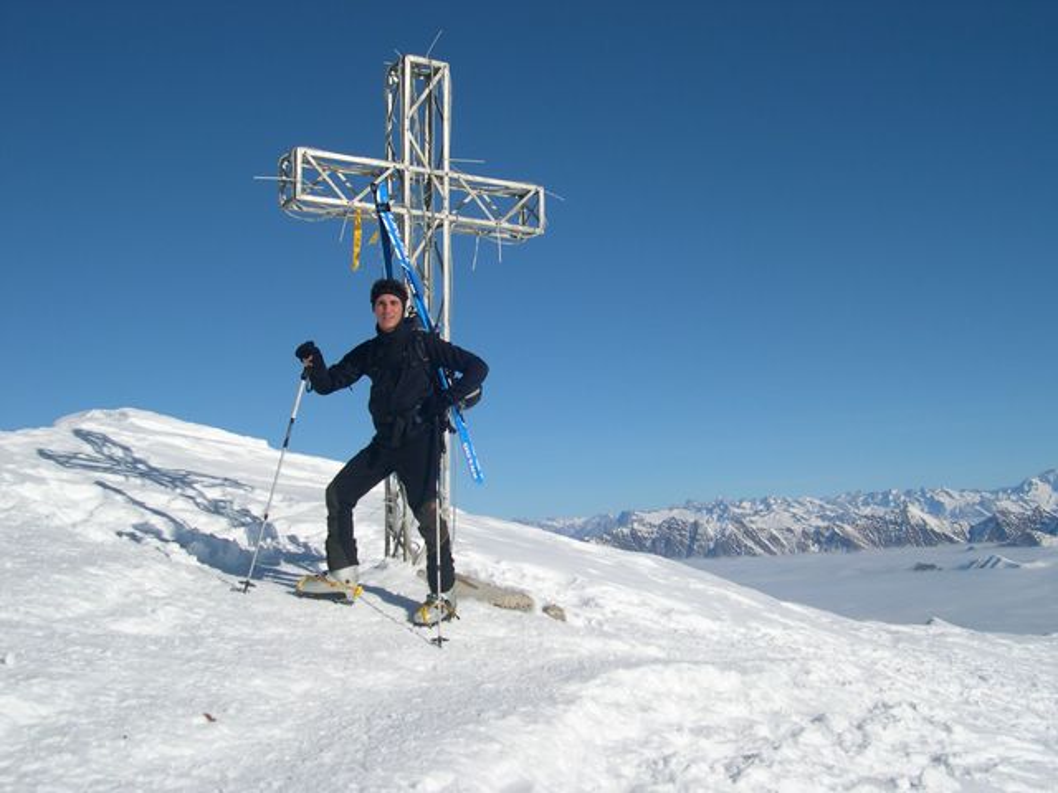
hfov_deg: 49.0
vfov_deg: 37.7
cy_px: 396
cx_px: 529
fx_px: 1161
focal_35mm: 38
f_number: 7.6
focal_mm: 8
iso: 100
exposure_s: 1/529
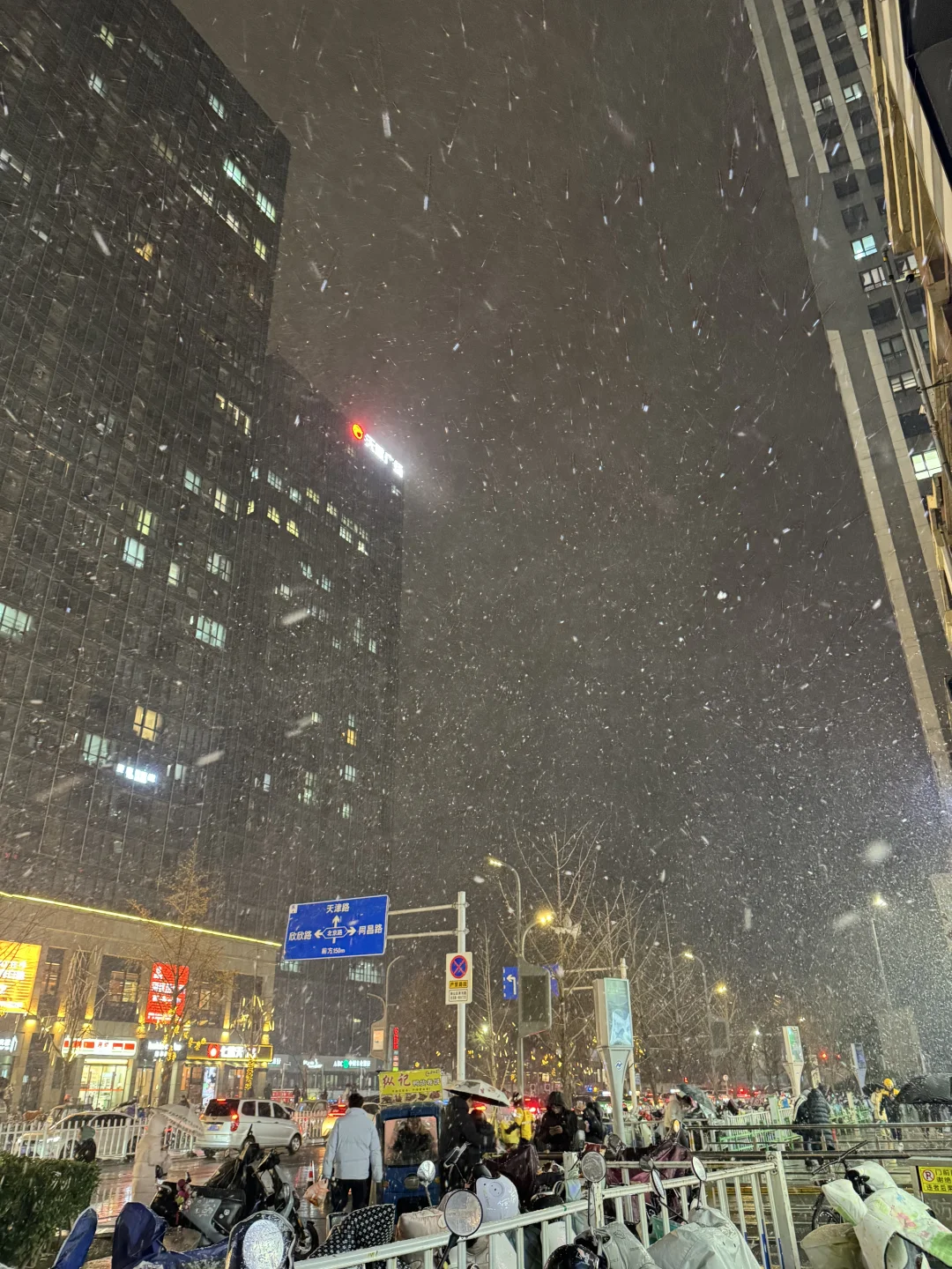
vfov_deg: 71.6
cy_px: 634
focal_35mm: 24
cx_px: 476
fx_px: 880
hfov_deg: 56.8
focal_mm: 6.76
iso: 640
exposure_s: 1/33
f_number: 1.78
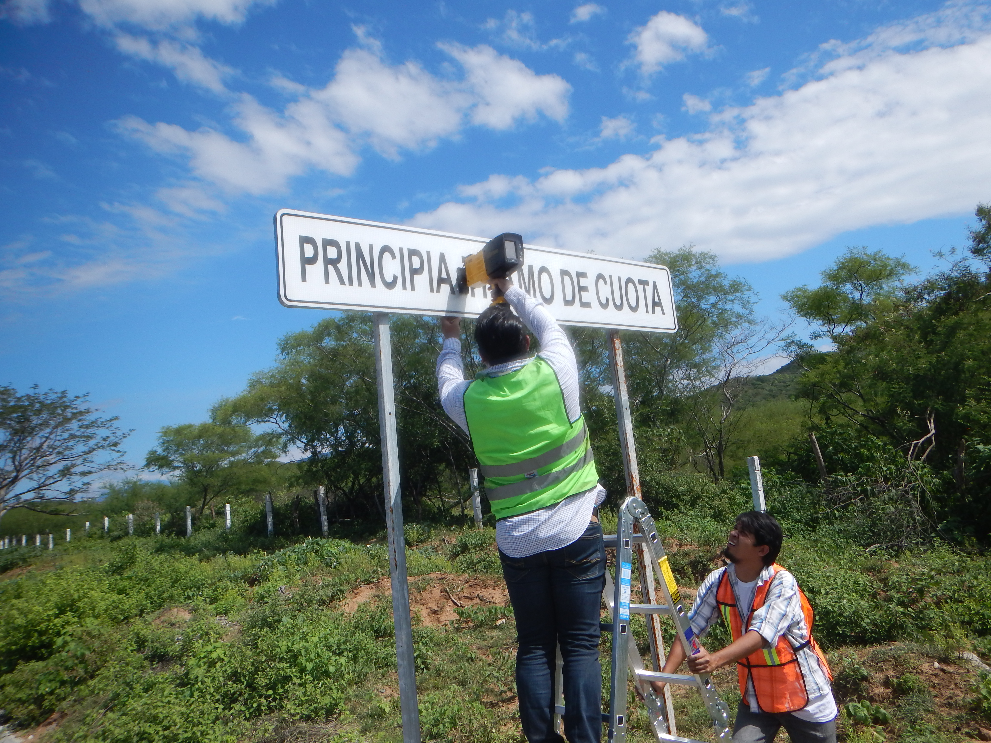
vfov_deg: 49.7
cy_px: 372
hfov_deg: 63.4
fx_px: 802
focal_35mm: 28
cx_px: 496
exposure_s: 1/1500
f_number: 3.9
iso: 125
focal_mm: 5
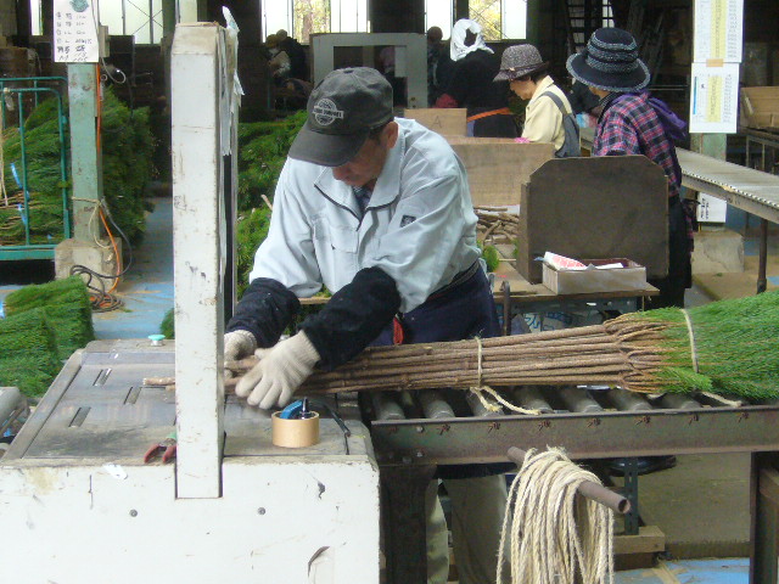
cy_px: 292
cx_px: 390
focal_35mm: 75
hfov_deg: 26.0
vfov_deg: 19.6
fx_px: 1688
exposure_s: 1/60
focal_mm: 9.1
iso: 200
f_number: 3.5
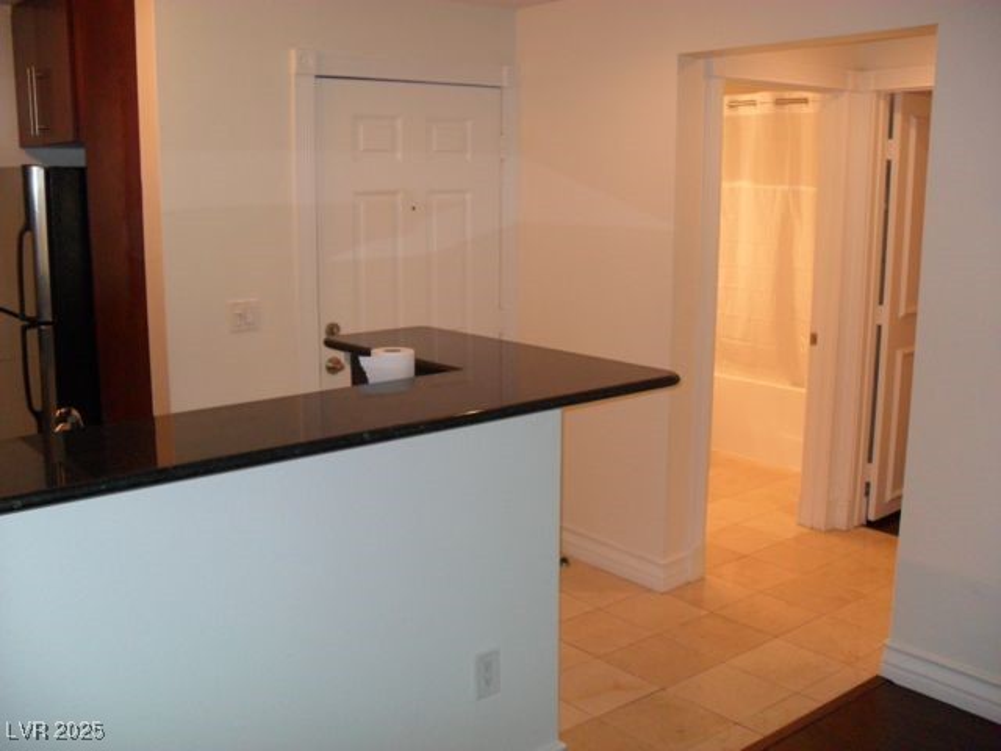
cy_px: 376
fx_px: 1012
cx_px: 500
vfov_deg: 40.7
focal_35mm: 35
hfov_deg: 52.6
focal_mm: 6.3
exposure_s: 1/45
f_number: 3
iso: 200
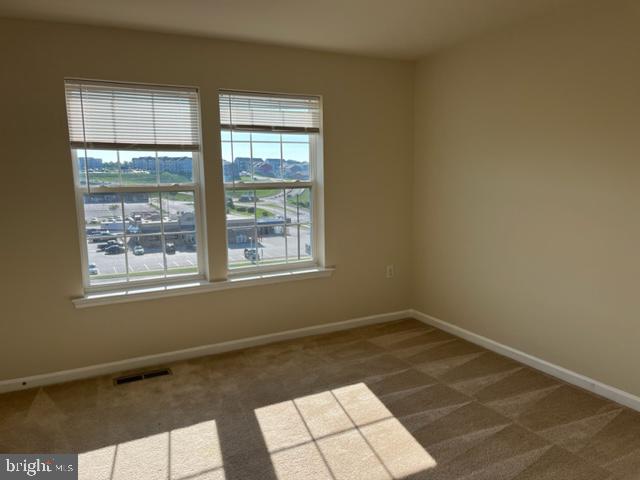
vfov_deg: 53.1
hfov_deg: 67.3
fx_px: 481
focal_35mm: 26
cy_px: 240
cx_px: 320
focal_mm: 5.1
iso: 50
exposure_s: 1/975
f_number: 1.6
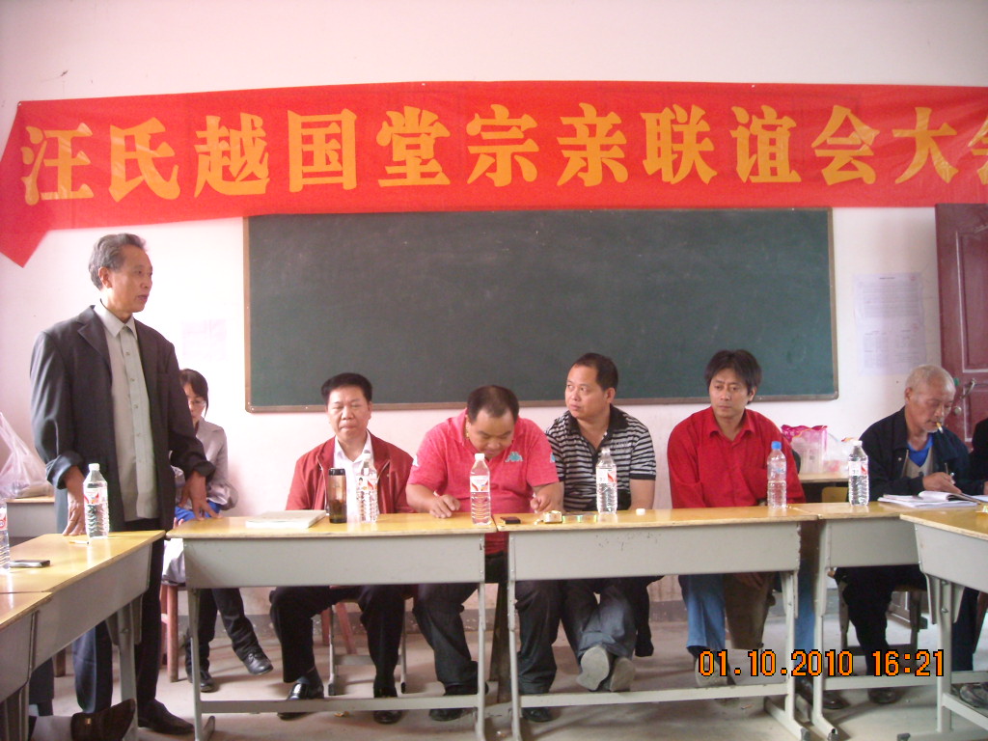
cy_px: 370
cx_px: 494
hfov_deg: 52.6
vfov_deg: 40.7
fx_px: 999
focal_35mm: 35
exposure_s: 1/60
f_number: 2.8
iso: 336
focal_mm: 5.7
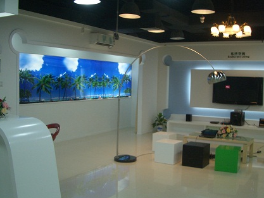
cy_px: 108
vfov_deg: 34.3
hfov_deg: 44.8
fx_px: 320
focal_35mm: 42
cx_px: 134
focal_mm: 5.8
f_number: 2.6
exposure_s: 1/125
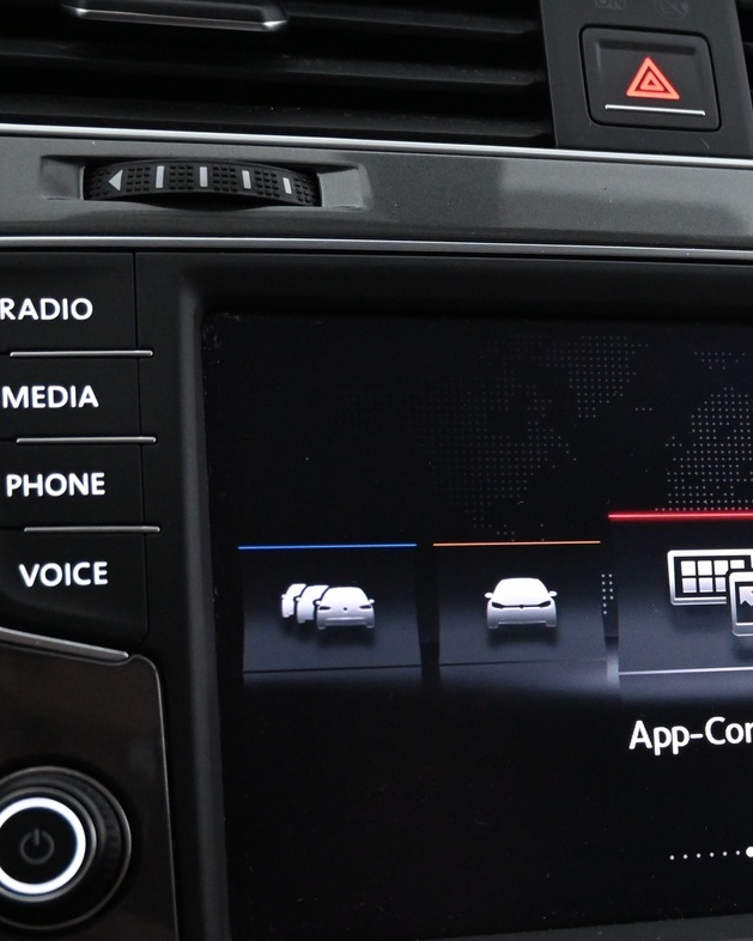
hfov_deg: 25.3
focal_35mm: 58
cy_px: 630
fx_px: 1615
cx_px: 697
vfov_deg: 32.2
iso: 3200
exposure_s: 1/30
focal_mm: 20
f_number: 3.8
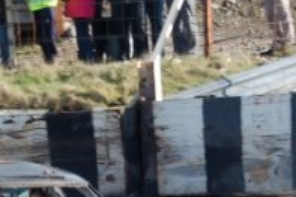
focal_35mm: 224
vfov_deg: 6.1
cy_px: 268
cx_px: 96
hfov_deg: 9.2
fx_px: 1840
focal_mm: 46
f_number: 5
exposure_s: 1/640
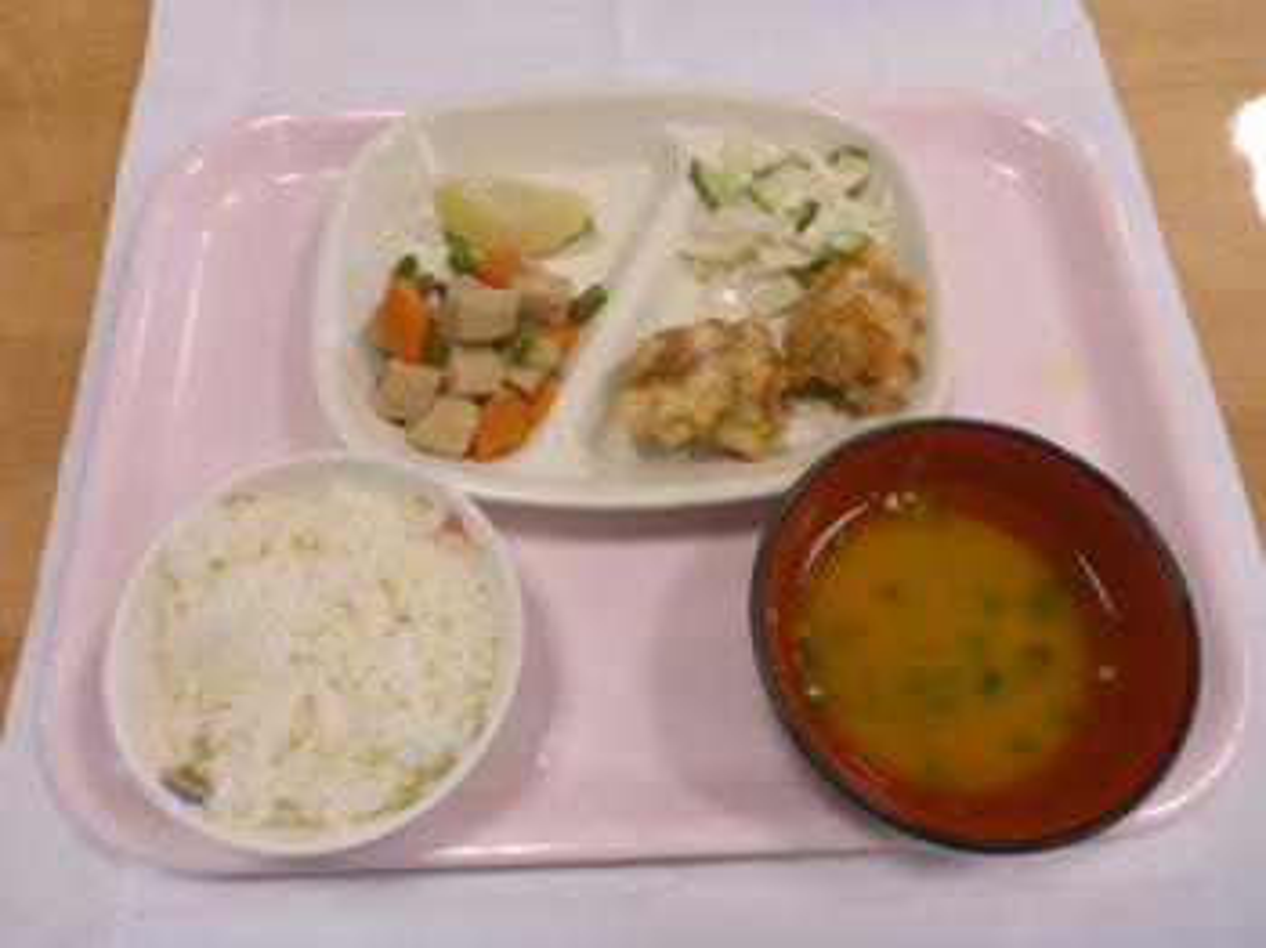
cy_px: 474
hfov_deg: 63.5
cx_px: 633
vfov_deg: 49.7
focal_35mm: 28
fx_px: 1023
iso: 400
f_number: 3.3
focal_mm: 4.9
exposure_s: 1/80
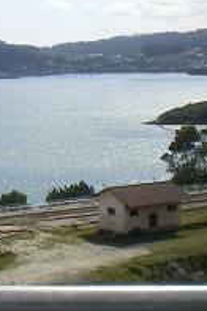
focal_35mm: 106
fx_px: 916
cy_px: 76
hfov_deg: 12.2
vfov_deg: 19.2
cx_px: -112
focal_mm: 6.3
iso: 64
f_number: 4.6
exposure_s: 1/500
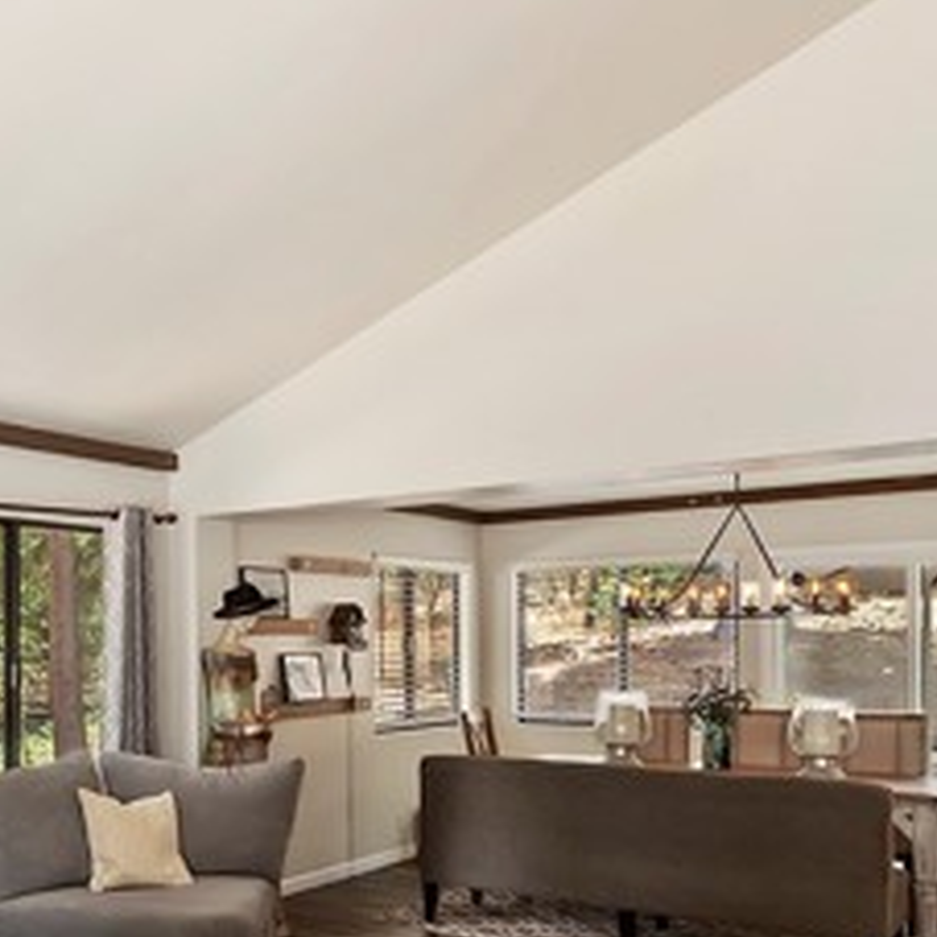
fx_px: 1102
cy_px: 613
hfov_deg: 41.5
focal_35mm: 36
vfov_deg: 45.5
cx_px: 54
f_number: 8
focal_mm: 10
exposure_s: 1/30
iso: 360
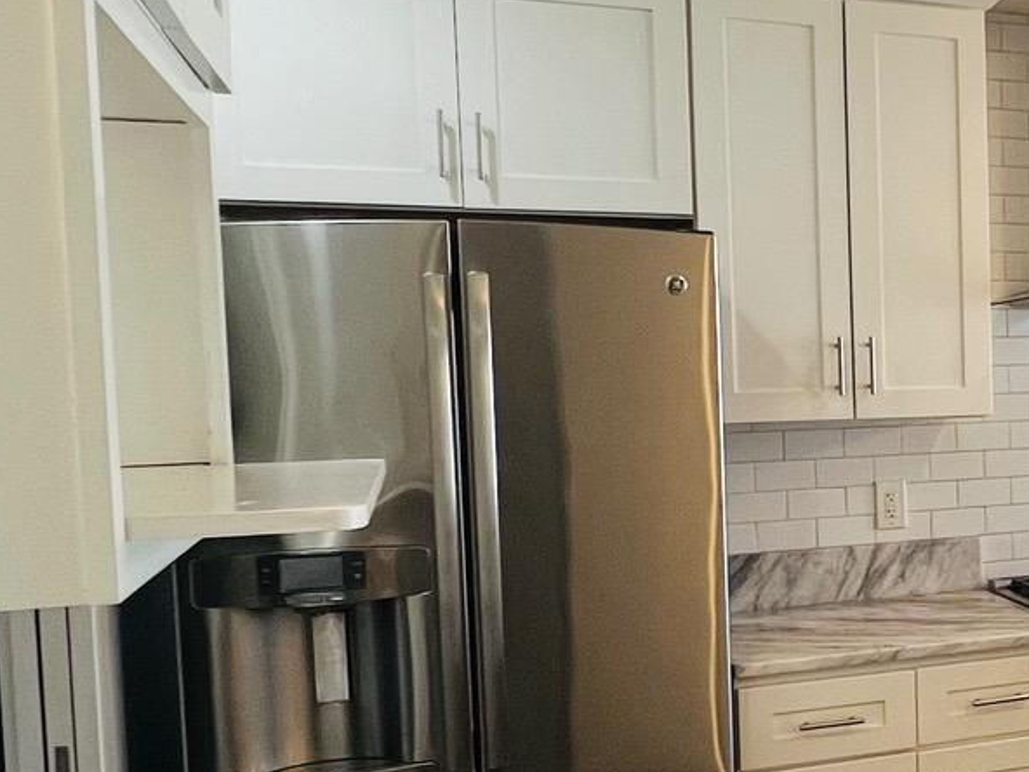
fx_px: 1338
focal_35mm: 45
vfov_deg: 32.1
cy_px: 449
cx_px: 1149
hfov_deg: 35.5
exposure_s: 1/120
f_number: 1.8
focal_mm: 1.57
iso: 250
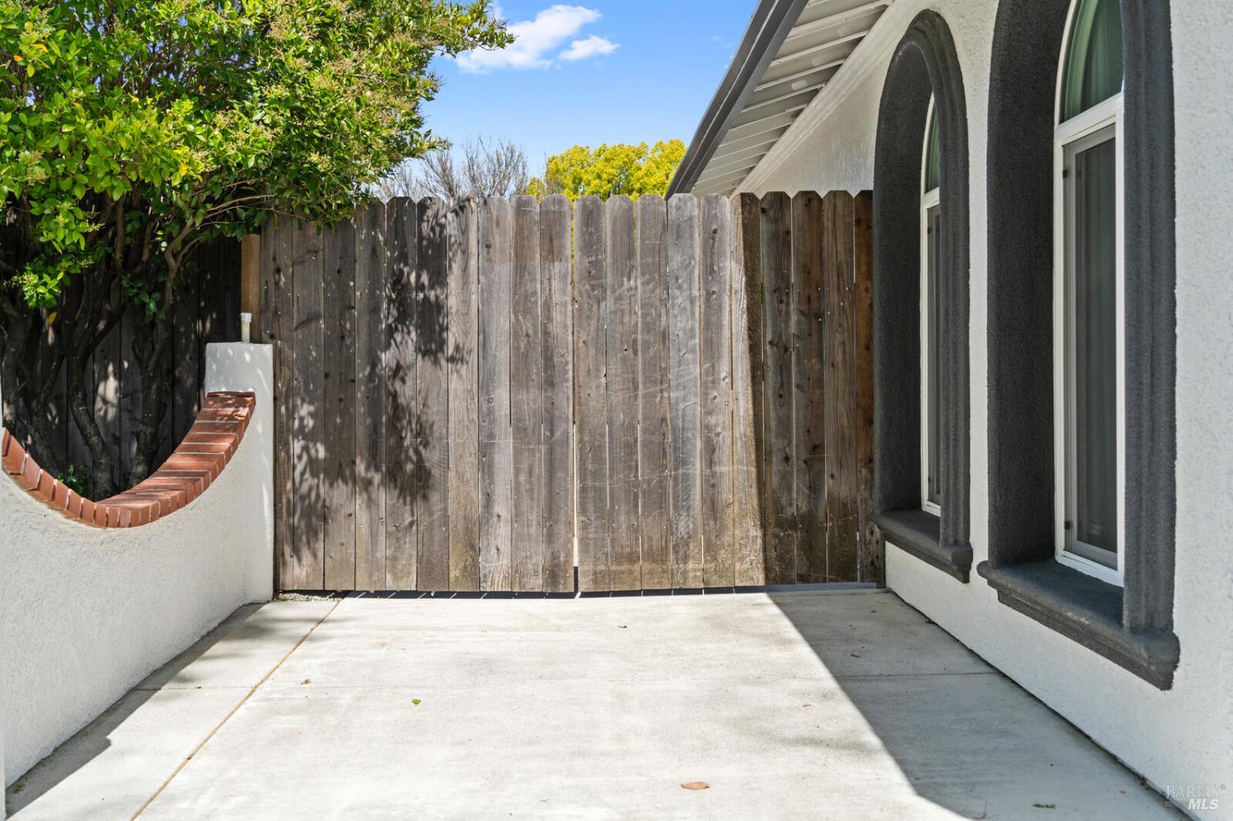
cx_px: 616
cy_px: 410
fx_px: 1369
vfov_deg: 33.4
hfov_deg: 48.5
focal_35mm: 40
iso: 125
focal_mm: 40
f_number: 7.1
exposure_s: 1/200
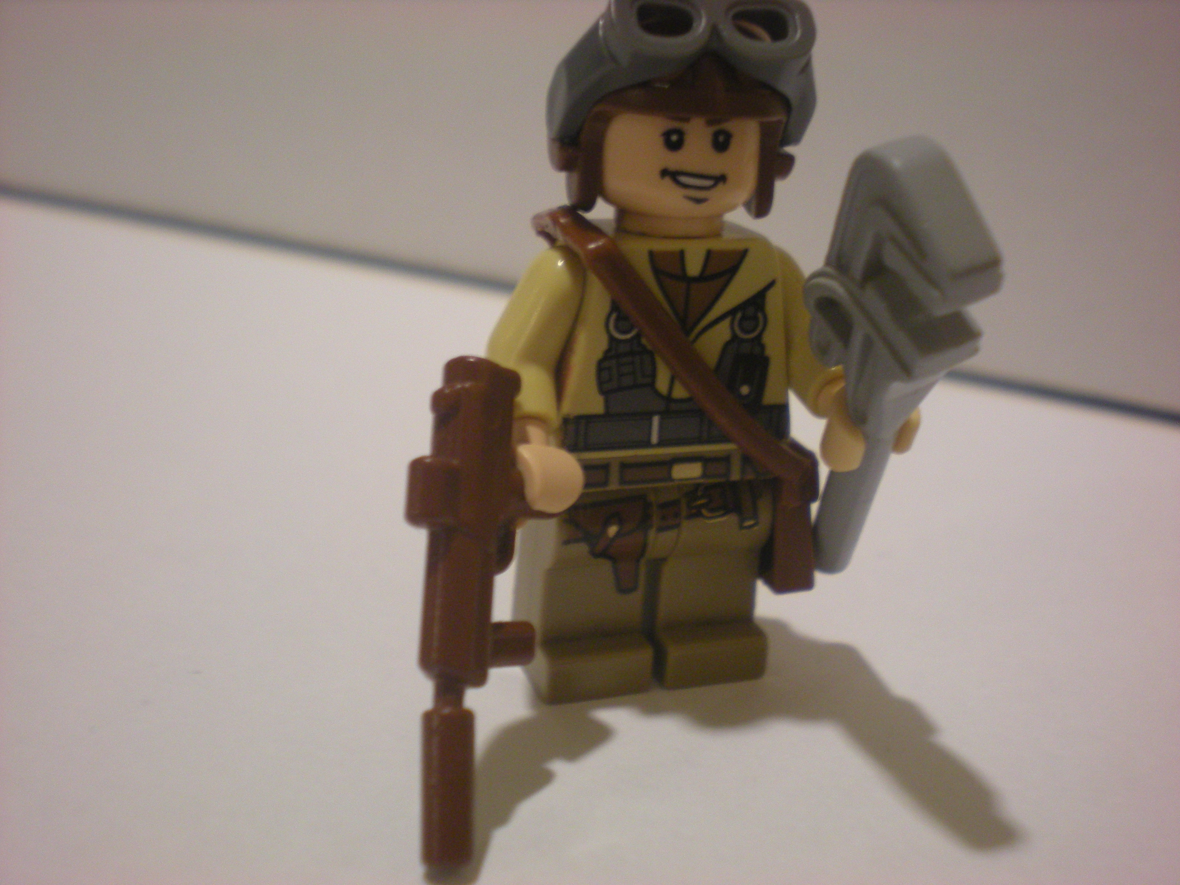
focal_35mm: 44
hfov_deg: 42.9
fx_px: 1500
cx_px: 590
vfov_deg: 32.9
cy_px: 442
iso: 220
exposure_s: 1/8
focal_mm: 7.4
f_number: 3.5
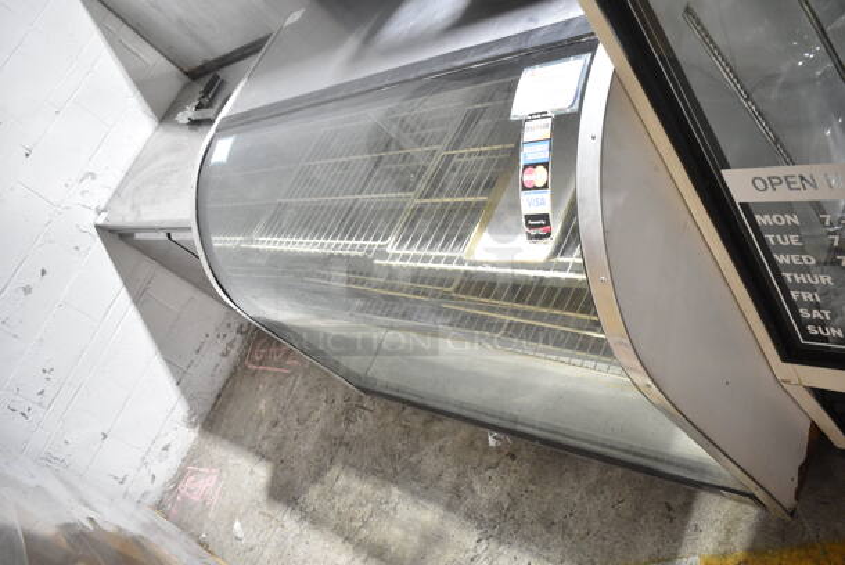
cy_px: 282
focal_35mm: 33
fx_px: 775
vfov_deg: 40.1
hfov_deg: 57.2
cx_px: 422
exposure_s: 1/40
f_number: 3.8
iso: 1800
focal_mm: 22
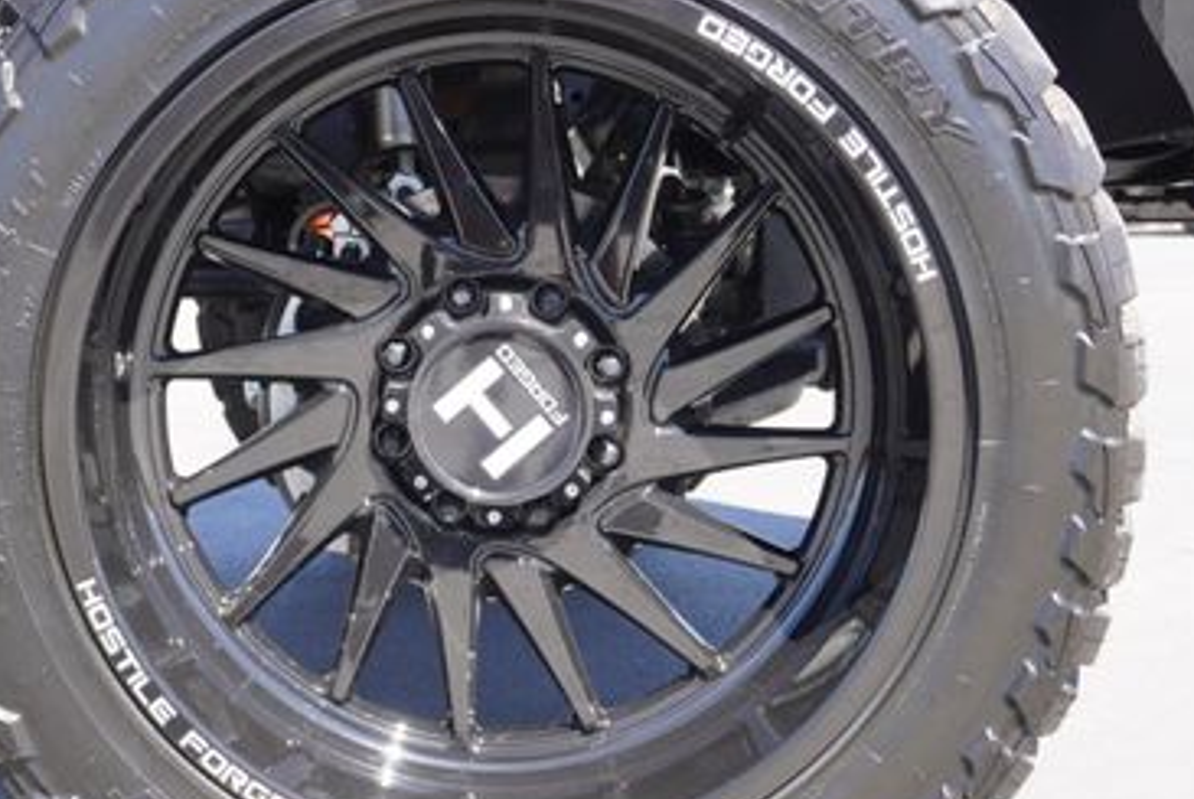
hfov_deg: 31.7
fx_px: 2092
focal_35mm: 63
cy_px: 395
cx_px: 460
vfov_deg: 21.6
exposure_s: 1/100
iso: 100
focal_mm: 24
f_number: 5
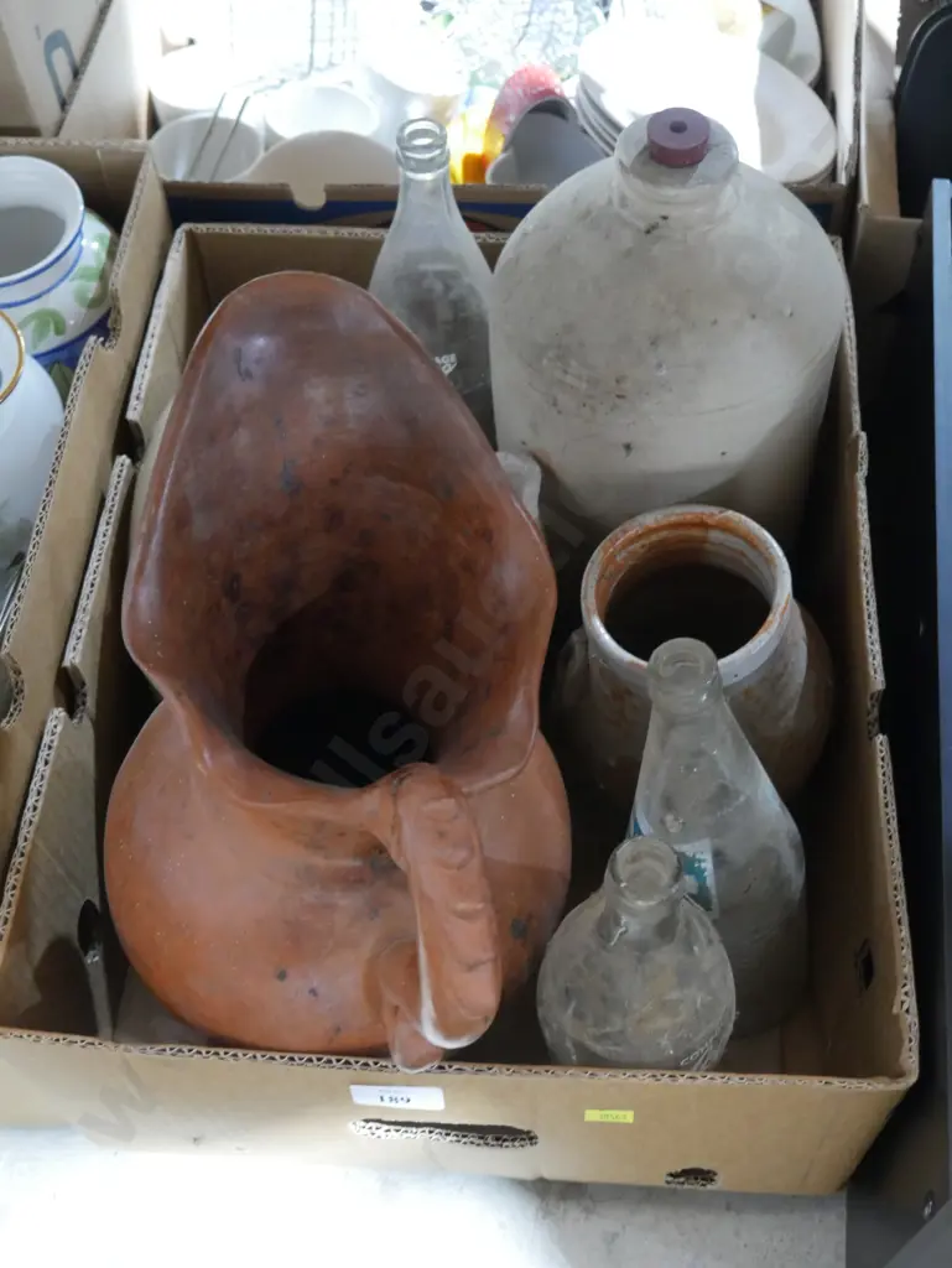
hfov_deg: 36.0
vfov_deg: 46.8
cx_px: 476
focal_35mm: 40
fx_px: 1466
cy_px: 634
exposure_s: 1/20
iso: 3200
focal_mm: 20
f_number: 4.5
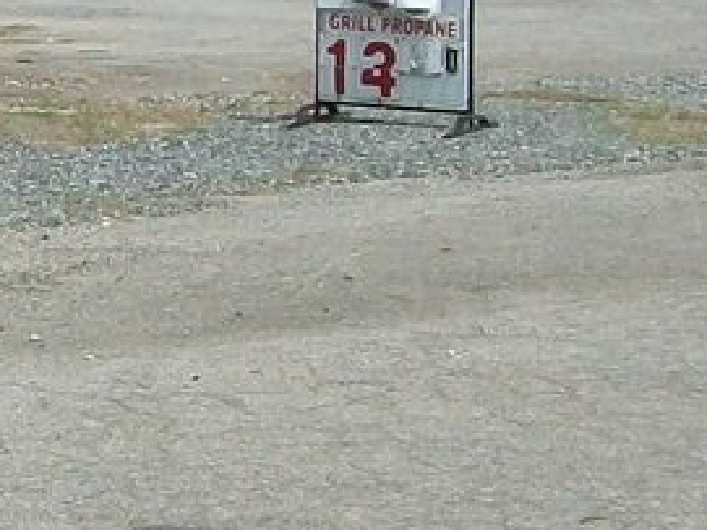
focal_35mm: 190
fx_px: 3879
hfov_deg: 9.9
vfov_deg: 7.8
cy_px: -77
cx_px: -580
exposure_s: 1/800
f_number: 5.5
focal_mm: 5.7
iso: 80
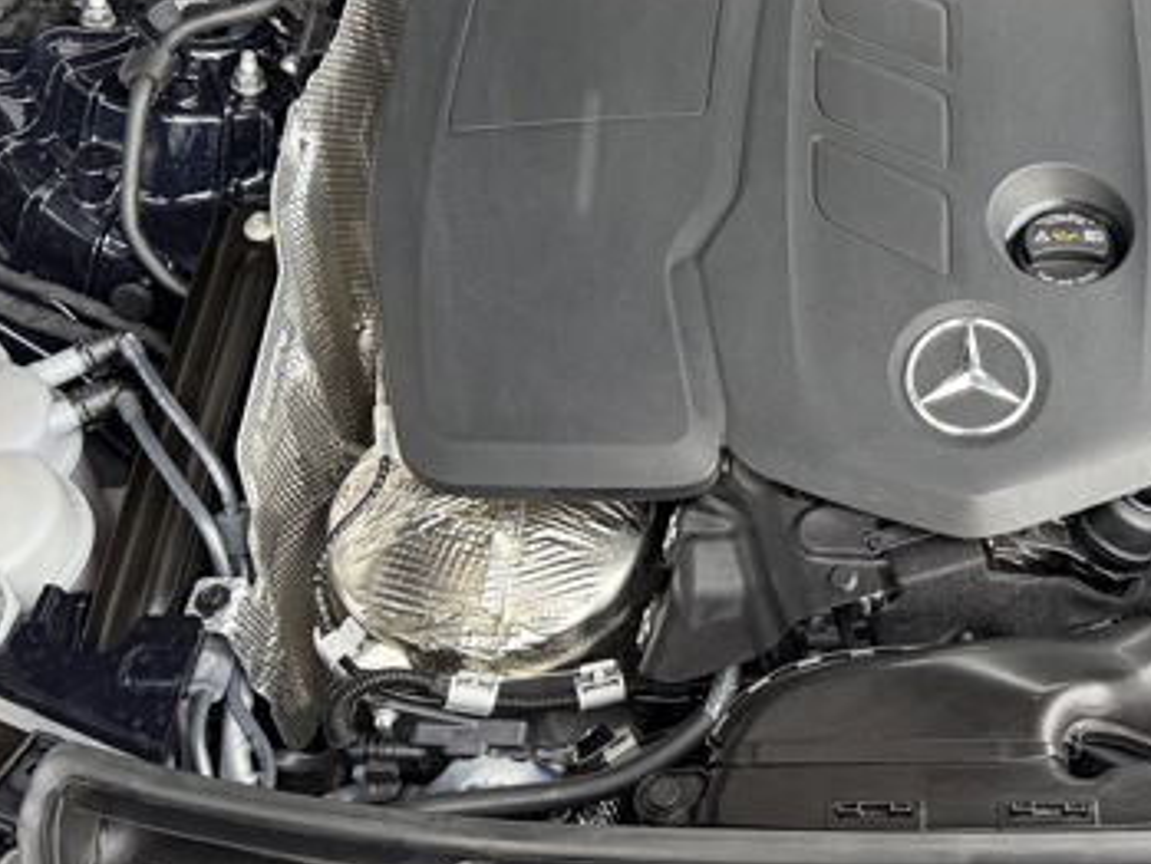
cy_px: 208
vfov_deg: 26.2
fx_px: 1829
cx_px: 963
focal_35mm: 55
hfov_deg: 33.6
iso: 250
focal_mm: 6.76
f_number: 1.78
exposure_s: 1/60
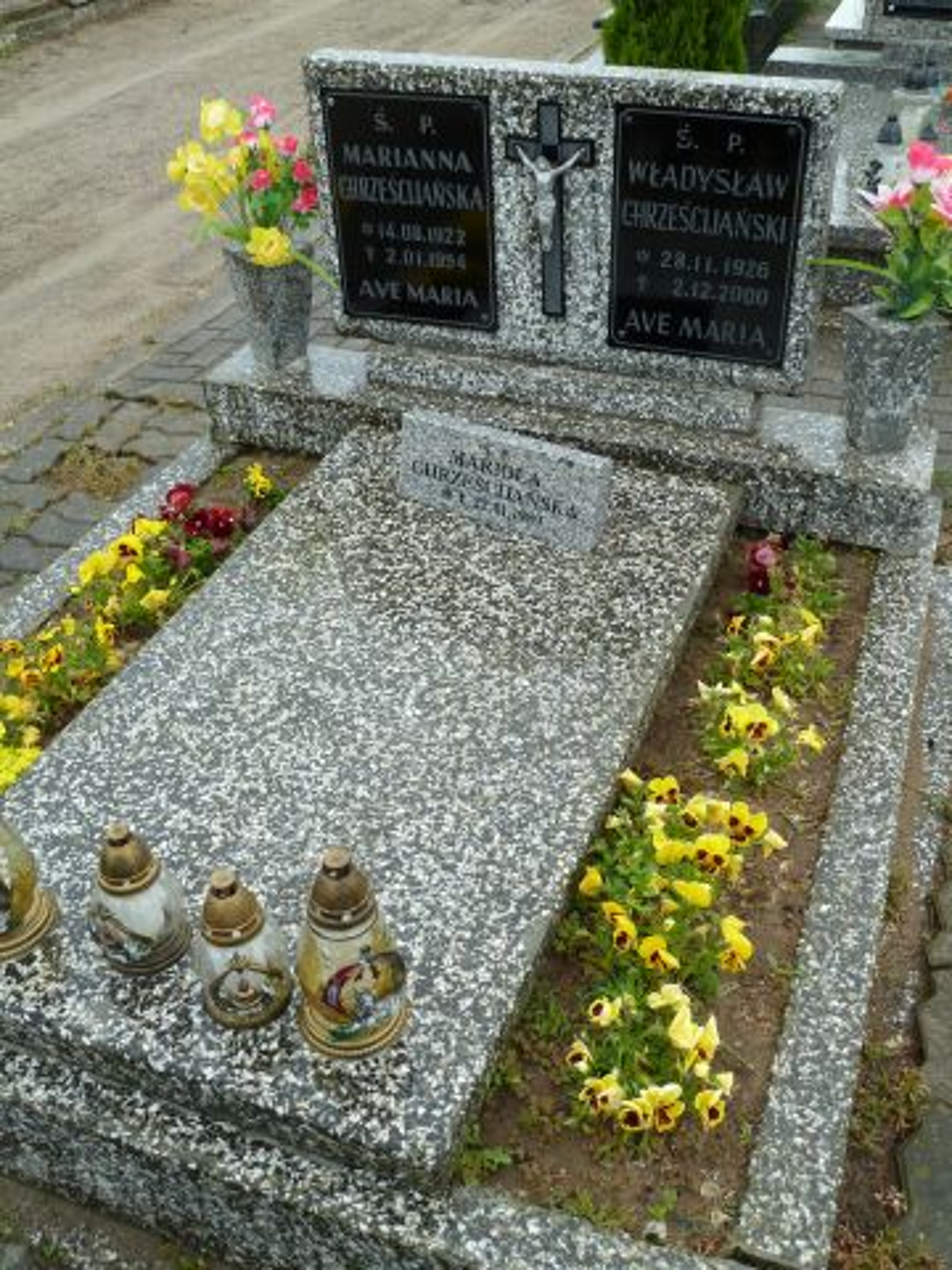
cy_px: 635
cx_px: 476
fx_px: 1283
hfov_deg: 40.7
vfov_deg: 52.6
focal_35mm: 35
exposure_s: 1/100
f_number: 3.5
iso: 80
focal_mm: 5.7
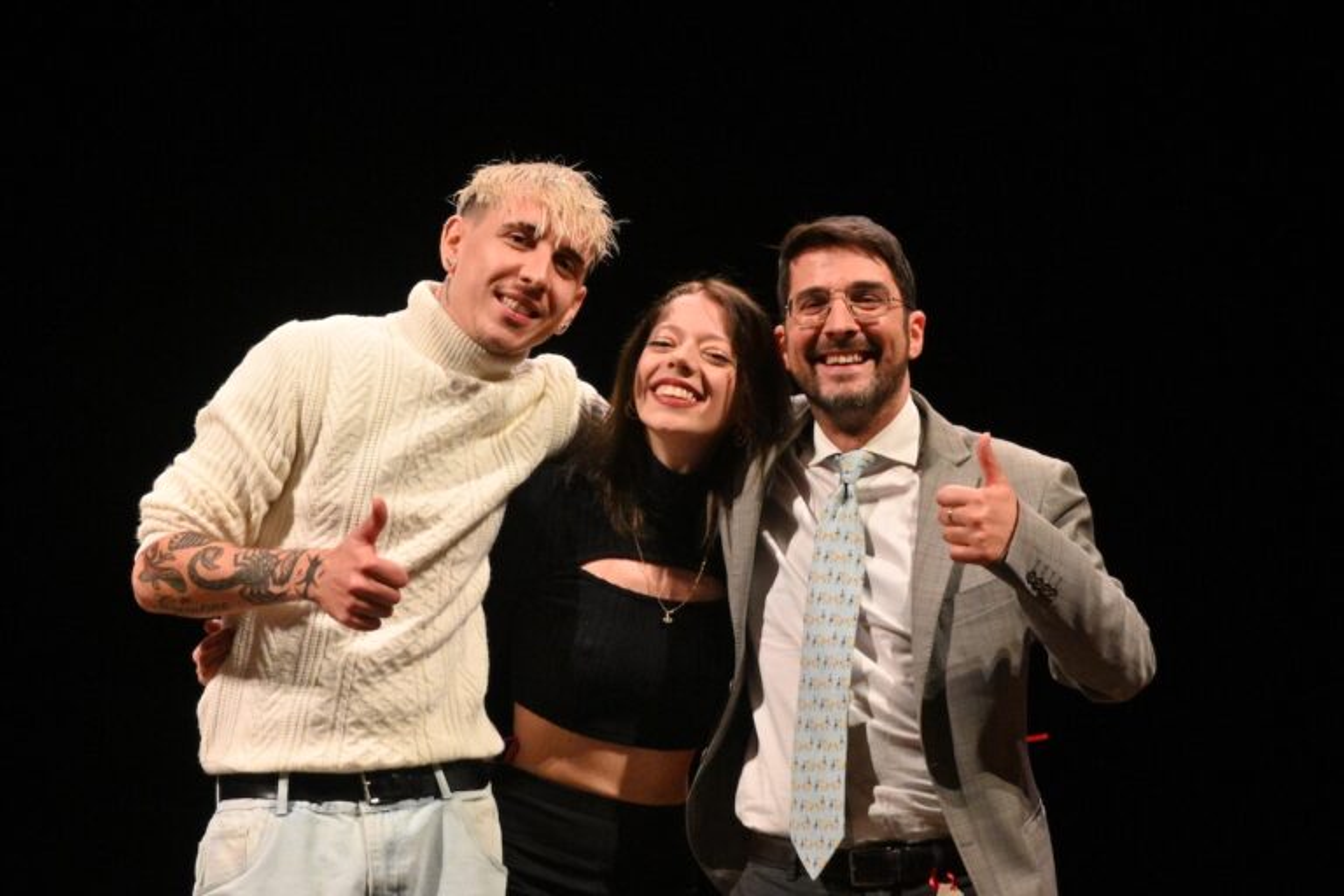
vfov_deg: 10.8
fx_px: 4741
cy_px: 448
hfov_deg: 16.1
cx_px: 672
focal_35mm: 127
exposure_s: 1/125
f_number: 14
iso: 6400
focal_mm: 85
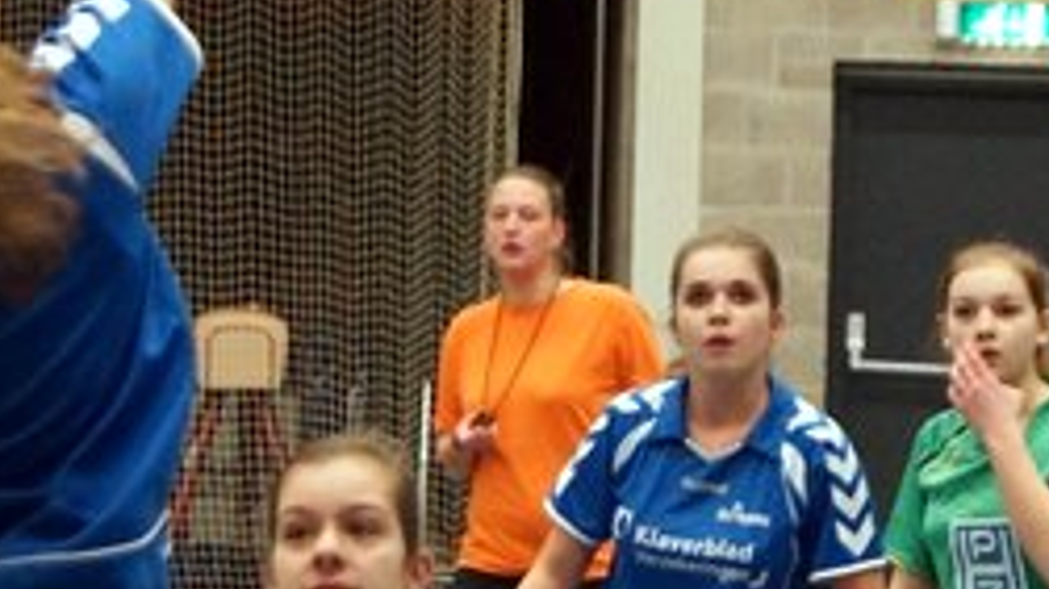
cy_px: 428
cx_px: 836
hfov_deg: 9.6
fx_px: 6232
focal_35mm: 224
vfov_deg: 5.4
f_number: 2.8
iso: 1600
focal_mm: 35
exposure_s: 1/200
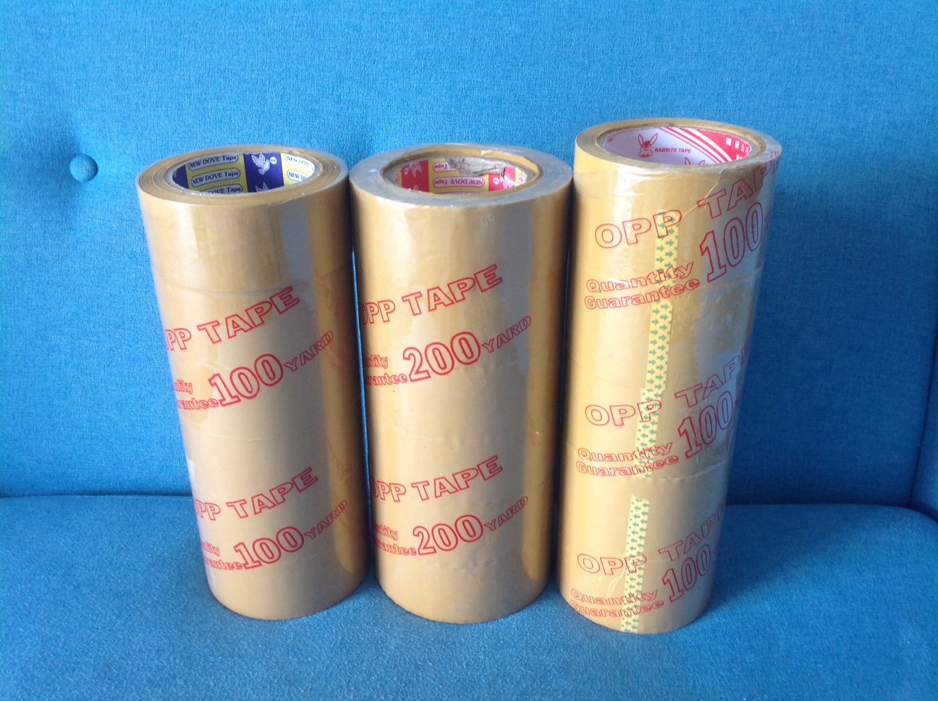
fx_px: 947
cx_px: 469
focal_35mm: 35
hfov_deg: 52.7
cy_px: 350
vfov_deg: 40.6
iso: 80
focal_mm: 4.28
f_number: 2.4
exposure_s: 1/15
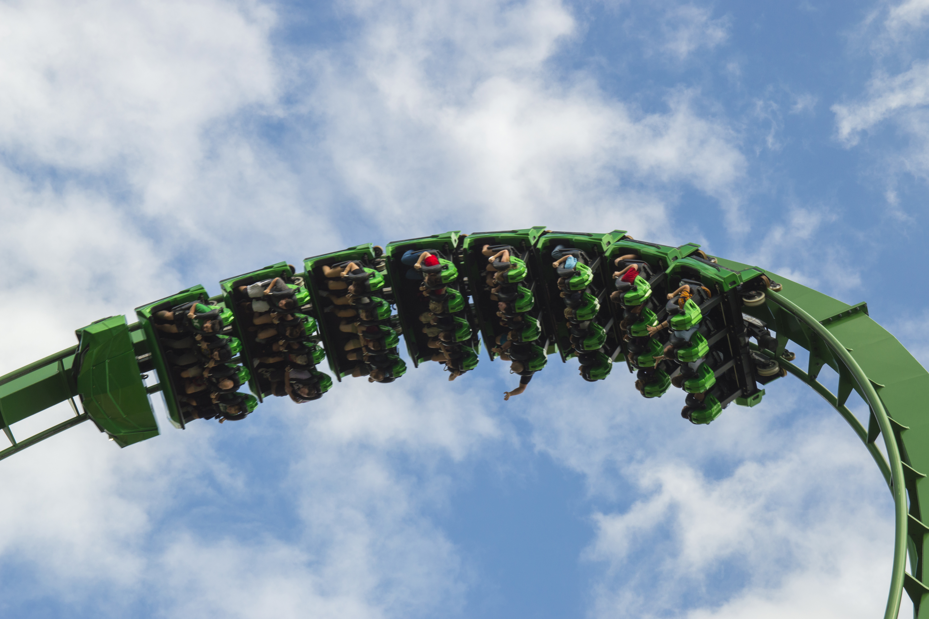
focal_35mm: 75
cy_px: 310
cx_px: 464
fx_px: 1935
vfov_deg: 18.2
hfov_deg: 27.0
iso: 200
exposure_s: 1/320
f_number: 9
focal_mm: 50
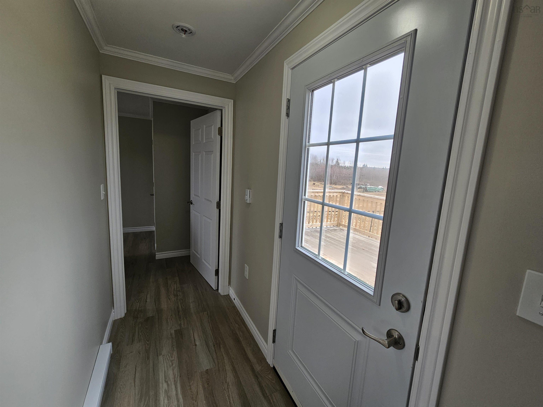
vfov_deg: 89.9
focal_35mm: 13
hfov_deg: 106.2
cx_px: 272
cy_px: 204
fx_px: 204
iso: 50
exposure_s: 1/155
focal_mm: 2.2
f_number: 2.2
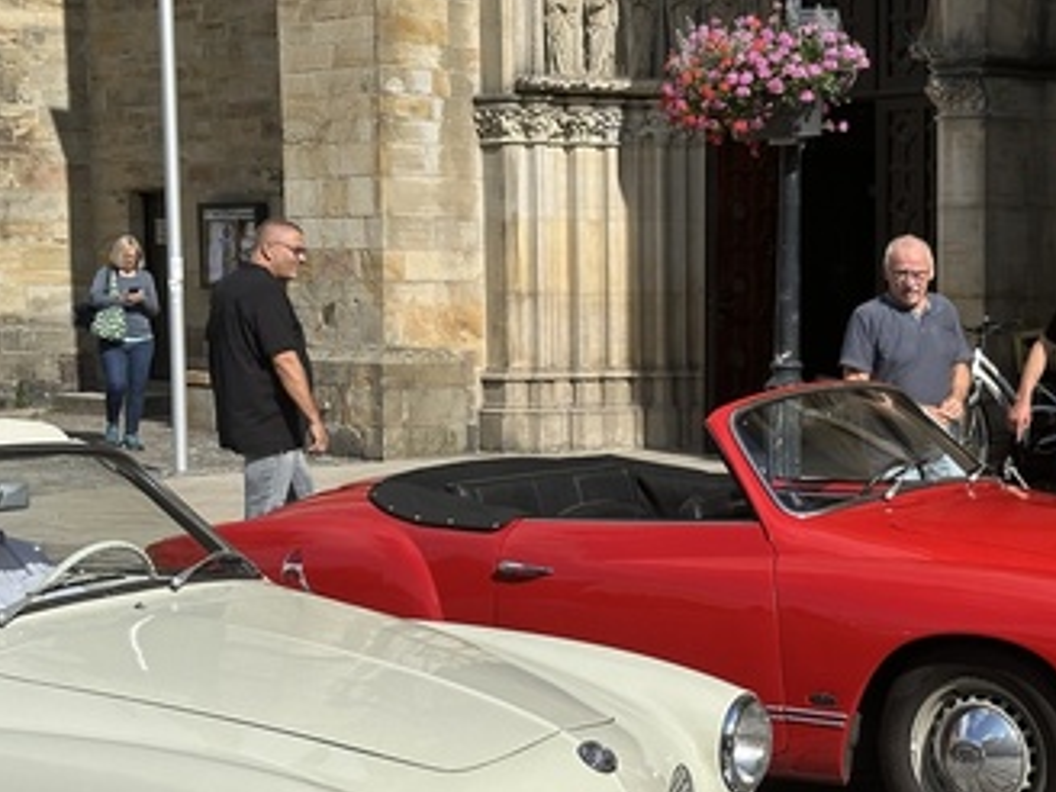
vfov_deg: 18.9
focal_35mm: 78
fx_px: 2379
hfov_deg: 24.7
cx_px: 794
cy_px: 515
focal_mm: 6.86
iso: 64
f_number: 1.78
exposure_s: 1/4785
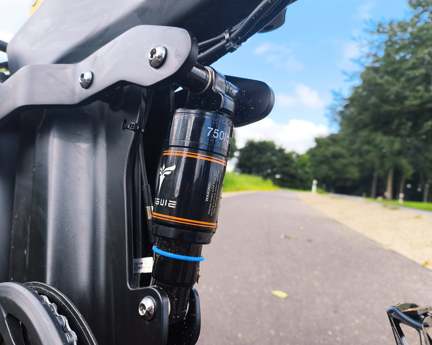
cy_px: 177
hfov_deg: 64.0
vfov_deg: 53.2
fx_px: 345
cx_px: 206
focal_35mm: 27
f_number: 1.7
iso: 50
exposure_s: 1/532
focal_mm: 4.71
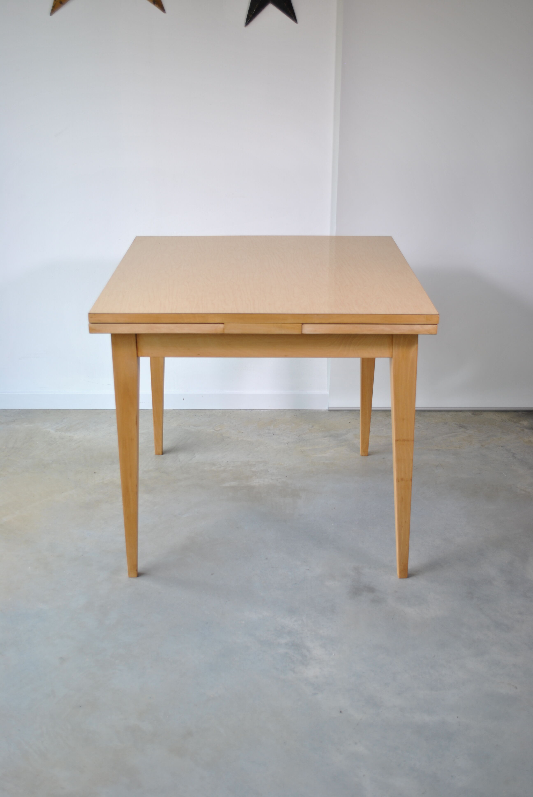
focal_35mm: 39
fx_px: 864
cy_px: 398
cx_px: 266
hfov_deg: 34.3
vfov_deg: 49.5
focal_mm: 26
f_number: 4.2
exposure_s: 1/40
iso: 100
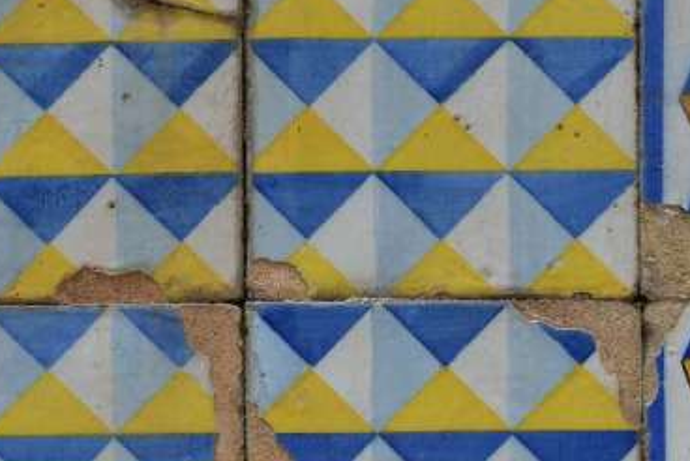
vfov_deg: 9.0
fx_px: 2916
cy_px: 304
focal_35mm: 152
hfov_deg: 13.4
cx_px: 64
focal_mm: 70
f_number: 9
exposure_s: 1/100
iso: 125
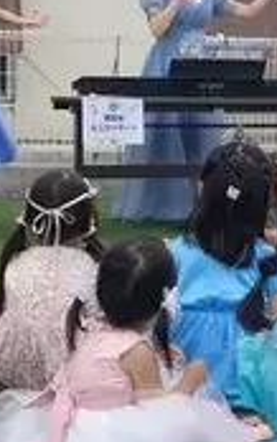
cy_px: 150
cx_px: 112
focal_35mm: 84
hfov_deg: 15.6
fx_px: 1013
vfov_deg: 24.5
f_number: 1.8
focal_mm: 6.4
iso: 12
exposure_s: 1/399
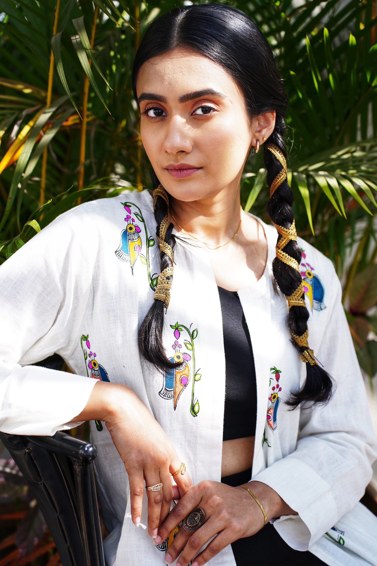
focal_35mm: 71
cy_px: 283
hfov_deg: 19.2
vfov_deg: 28.5
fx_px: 1115
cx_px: 188
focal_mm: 71
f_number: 3.5
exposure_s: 1/400
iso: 200
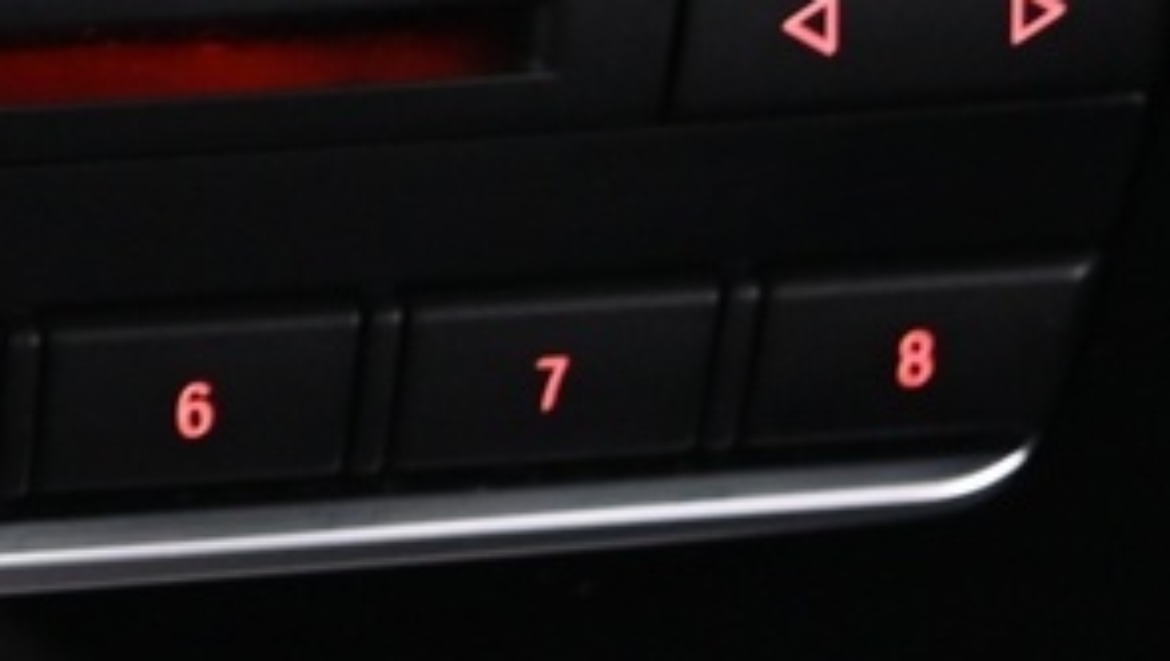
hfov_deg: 8.9
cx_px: -927
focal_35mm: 231
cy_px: -589
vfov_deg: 5.2
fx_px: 7173
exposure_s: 1/13
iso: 2000
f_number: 4
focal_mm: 40
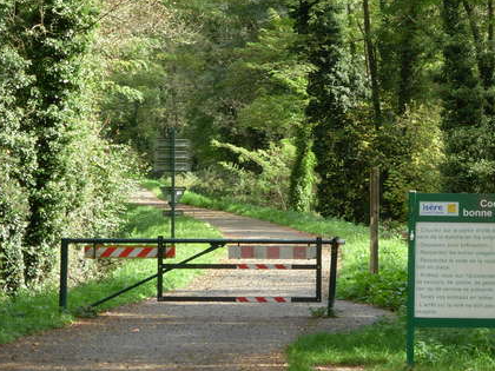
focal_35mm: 160
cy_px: 166
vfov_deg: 9.3
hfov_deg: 12.3
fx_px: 2288
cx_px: 341
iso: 79
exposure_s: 1/124
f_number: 4.2
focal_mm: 18.6
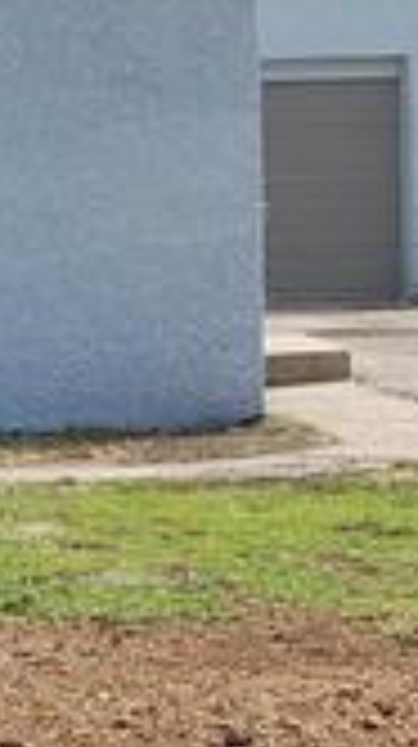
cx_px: -546
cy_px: 180
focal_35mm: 131
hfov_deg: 8.5
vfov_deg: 16.3
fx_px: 2589
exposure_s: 1/250
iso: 200
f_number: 8
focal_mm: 26
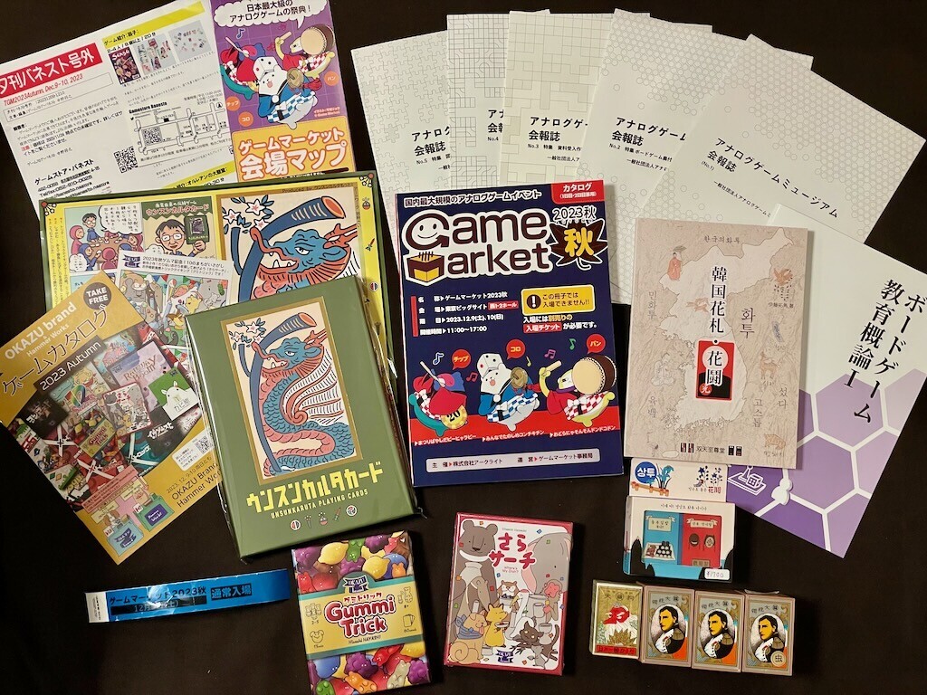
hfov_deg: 36.8
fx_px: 1393
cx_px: 464
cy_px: 348
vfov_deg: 28.0
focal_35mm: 52
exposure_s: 1/50
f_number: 2
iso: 160
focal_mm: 6
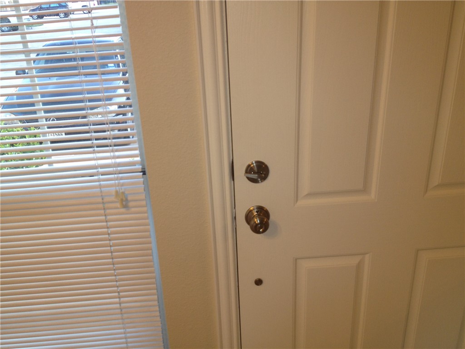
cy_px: 174
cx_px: 232
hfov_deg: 52.6
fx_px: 470
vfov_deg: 40.7
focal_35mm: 35
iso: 80
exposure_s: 1/40
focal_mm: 4.28
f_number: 2.4
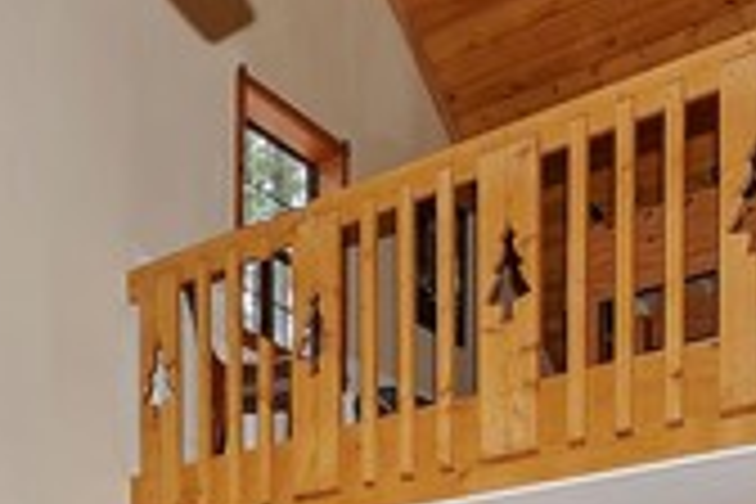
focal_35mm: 57
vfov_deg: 19.8
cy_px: 803
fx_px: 1197
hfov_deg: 33.6
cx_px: 108
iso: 400
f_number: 8
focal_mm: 10
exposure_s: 1/30
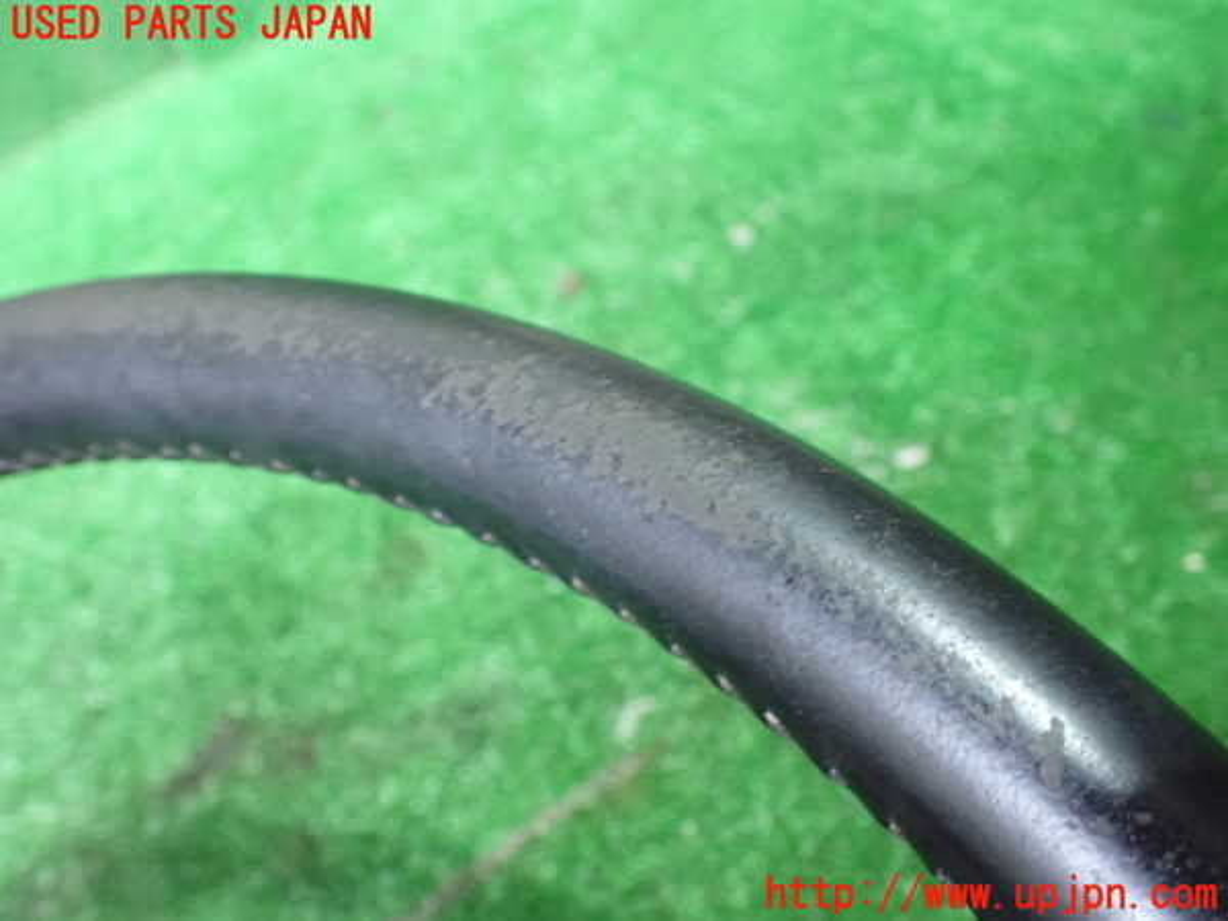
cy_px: 460
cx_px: 614
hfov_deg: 60.0
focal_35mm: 30
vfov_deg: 46.8
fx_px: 1064
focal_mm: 5.4
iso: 1250
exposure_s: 1/30
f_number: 2.3
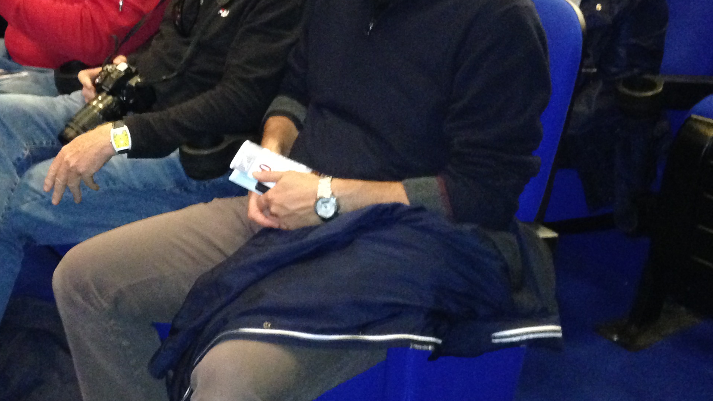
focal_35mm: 61
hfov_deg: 34.1
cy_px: 99
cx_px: 244
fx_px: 1153
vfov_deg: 19.6
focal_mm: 4.12
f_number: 2.4
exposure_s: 1/16
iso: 500
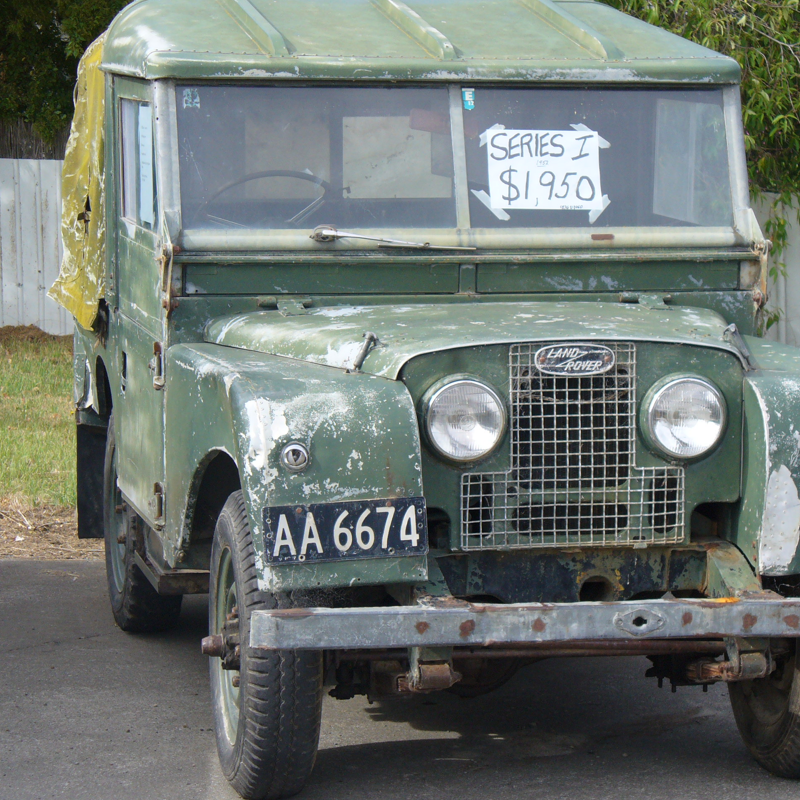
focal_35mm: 104
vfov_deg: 16.7
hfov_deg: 16.7
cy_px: 400
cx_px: 397
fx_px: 2719
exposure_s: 1/500
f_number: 3.4
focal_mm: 14.5
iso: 80
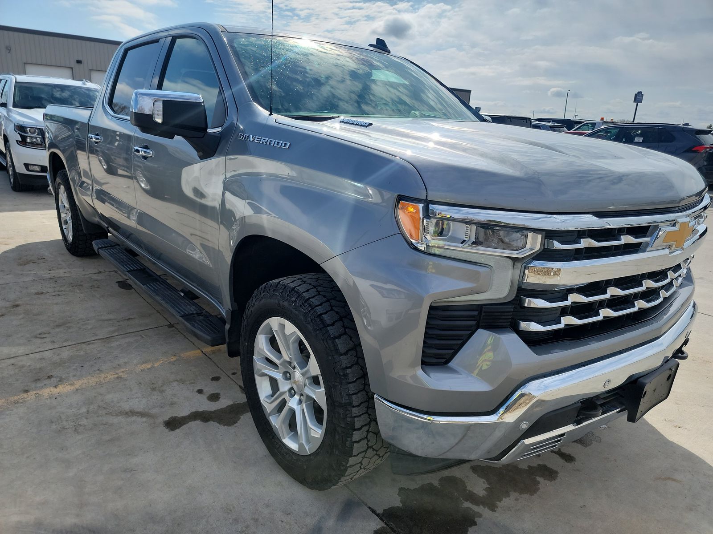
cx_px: 356
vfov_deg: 56.8
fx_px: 494
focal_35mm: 24
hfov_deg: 71.6
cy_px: 267
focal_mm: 6.7
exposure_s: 1/1192
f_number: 1.8
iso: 50
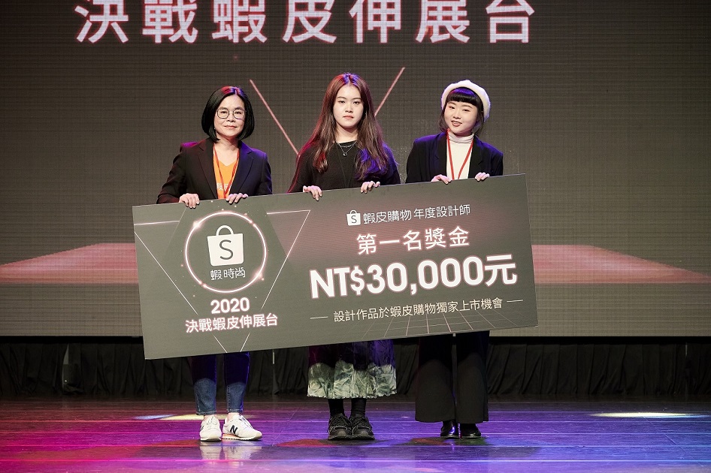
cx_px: 356
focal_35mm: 160
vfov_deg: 8.6
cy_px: 236
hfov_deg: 12.8
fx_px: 3159
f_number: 5
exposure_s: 1/200
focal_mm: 160
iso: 4000
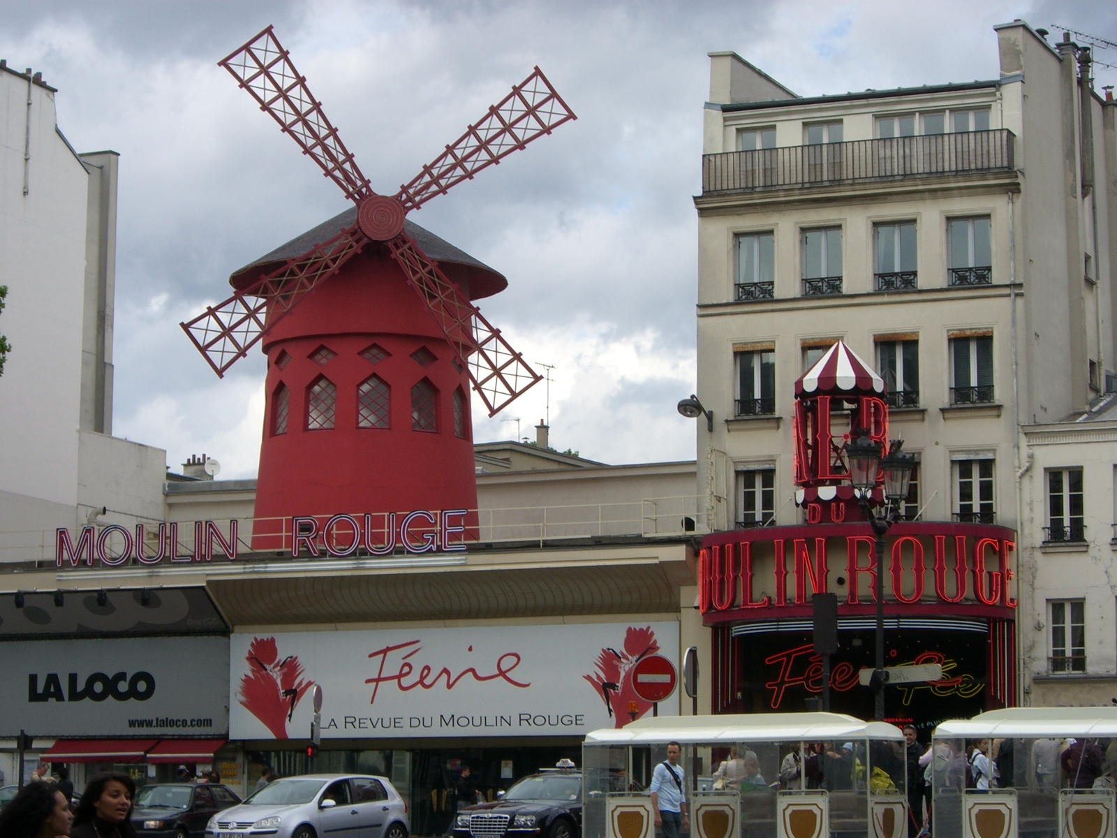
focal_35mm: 94
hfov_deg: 20.9
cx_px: 558
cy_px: 419
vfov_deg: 15.7
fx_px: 3033
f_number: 7.4
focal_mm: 15.3
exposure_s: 1/160
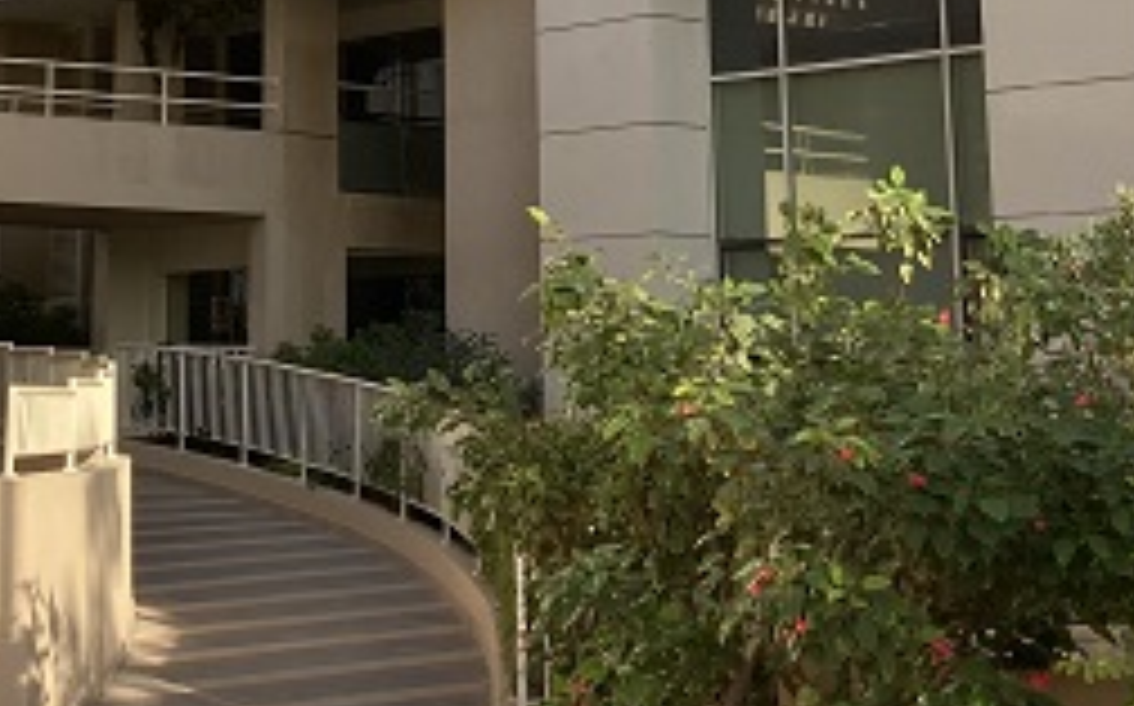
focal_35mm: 88
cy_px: -292
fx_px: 2717
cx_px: 292
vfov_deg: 14.0
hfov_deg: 23.4
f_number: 1.8
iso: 20
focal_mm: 3.99
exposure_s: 1/1171
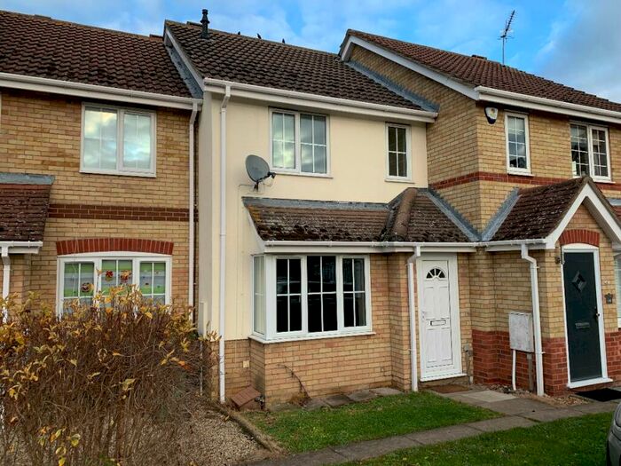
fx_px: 466
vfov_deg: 53.1
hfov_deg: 67.3
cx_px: 310
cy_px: 233
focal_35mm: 26
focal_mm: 4.25
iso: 25
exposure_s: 1/711
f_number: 1.8
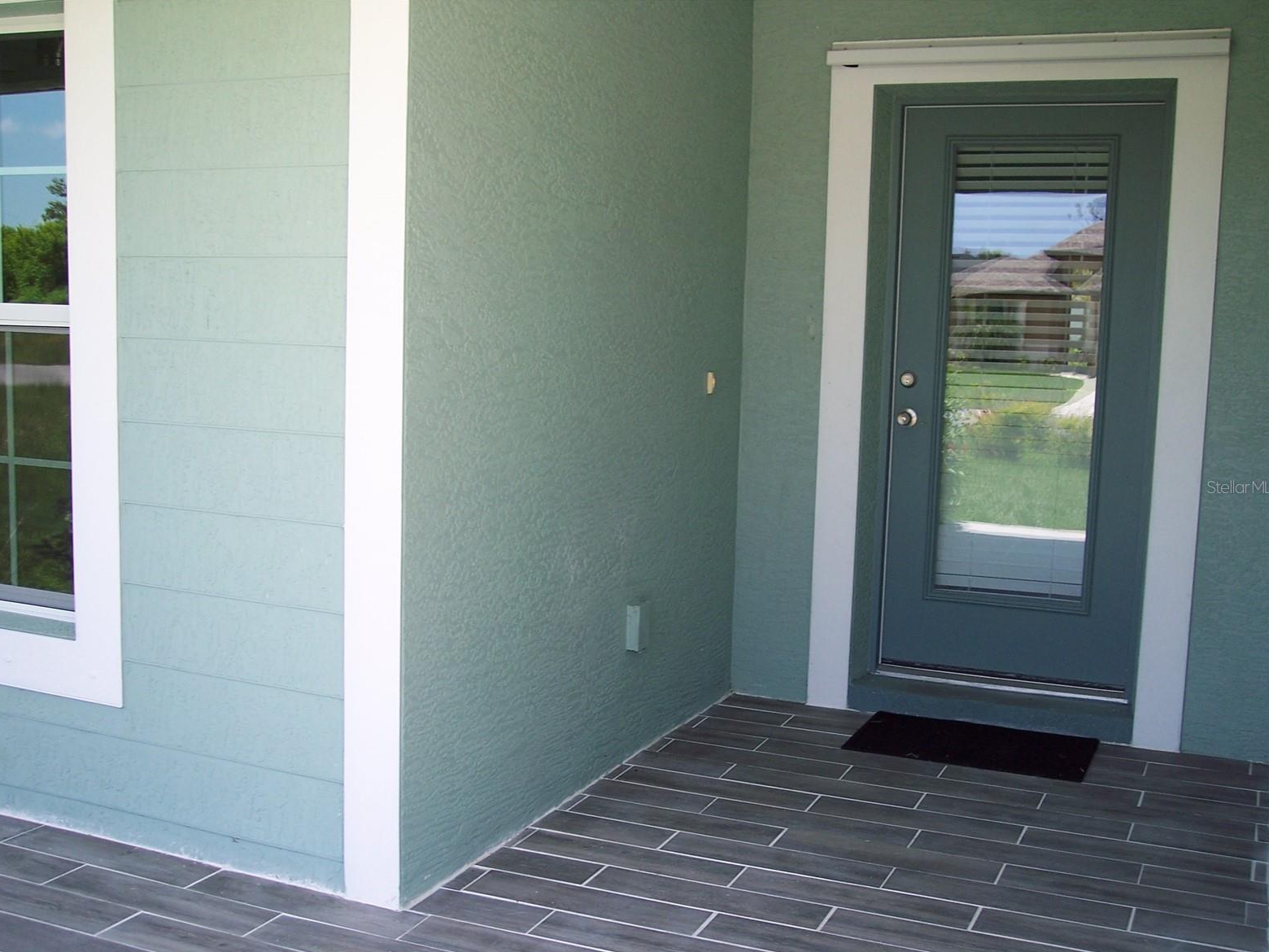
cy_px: 487
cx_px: 633
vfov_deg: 36.0
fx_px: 1466
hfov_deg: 46.8
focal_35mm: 40
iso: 100
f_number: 3.4
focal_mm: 8
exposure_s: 1/180
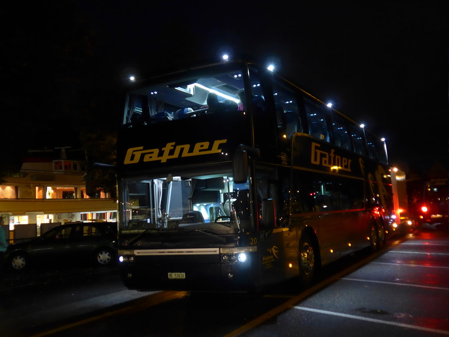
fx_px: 506
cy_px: 168
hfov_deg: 47.9
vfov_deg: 36.8
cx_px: 224
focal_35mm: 39
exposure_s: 1/6
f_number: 2.5
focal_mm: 8
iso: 800
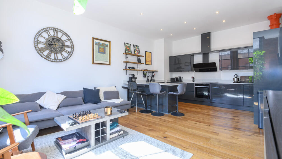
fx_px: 127
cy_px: 77
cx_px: 141
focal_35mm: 17
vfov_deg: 63.9
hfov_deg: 95.9
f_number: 8
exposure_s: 1/40
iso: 800
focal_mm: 16
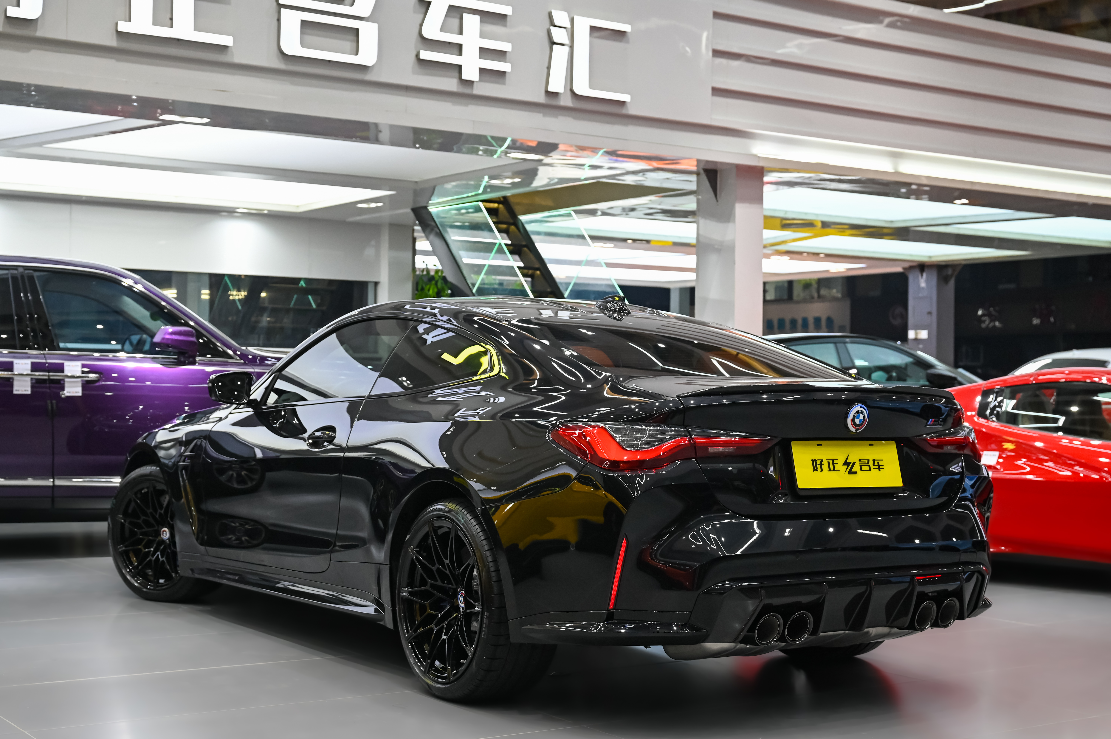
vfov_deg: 27.0
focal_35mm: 50
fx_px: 1542
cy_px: 370
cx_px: 556
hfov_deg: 39.6
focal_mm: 50
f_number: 5
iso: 2000
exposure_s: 1/160
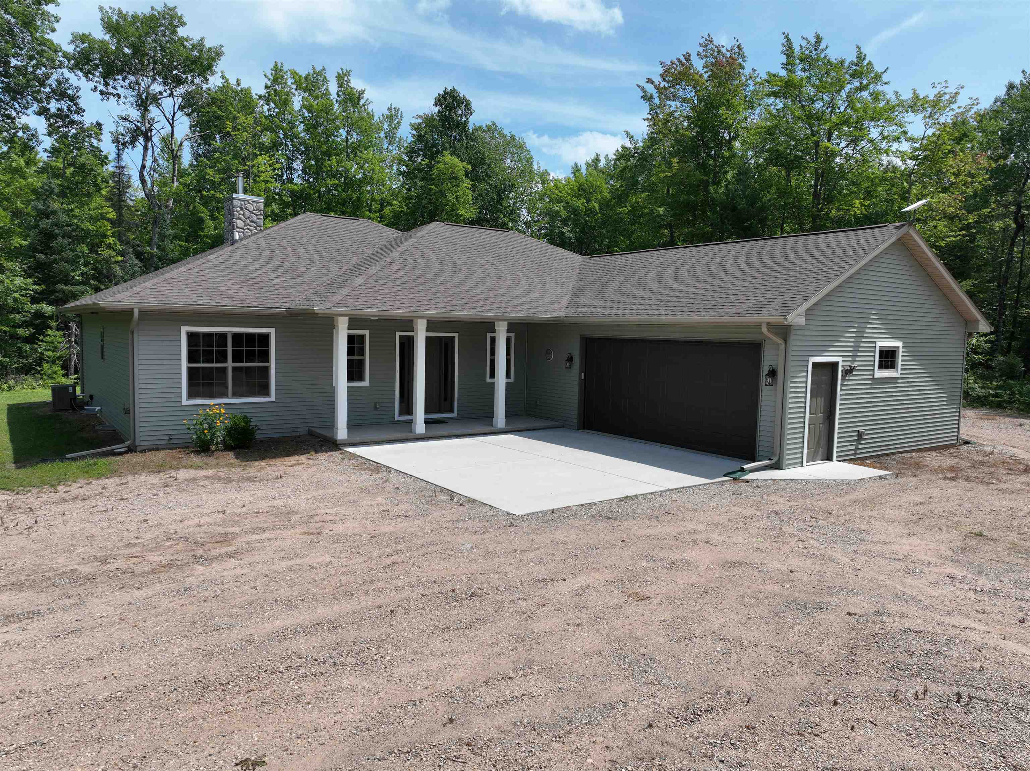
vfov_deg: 56.8
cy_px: 386
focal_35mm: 24
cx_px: 515
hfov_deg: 71.6
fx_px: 714
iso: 100
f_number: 2.8
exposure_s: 1/500
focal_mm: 12.29
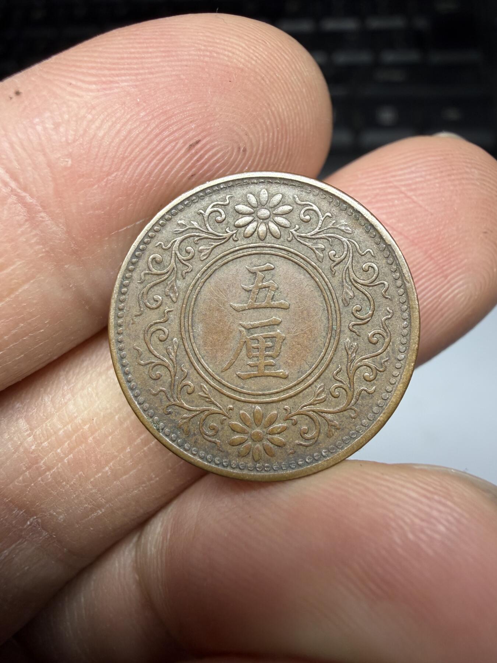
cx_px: 248
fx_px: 498
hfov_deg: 53.1
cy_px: 332
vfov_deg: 67.3
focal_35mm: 26
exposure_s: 1/121
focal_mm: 2.22
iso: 64
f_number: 2.2
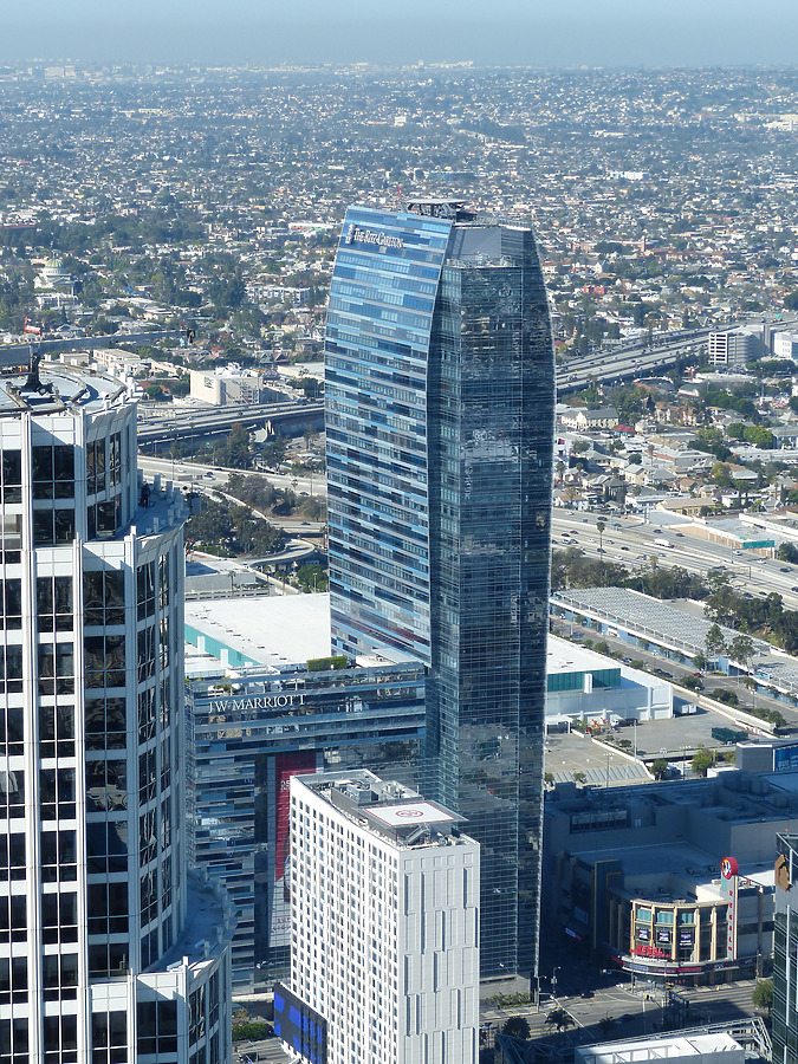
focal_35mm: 104
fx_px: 3197
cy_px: 532
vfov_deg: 18.9
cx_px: 399
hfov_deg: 14.2
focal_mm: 18.7
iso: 100
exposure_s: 1/400
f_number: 4
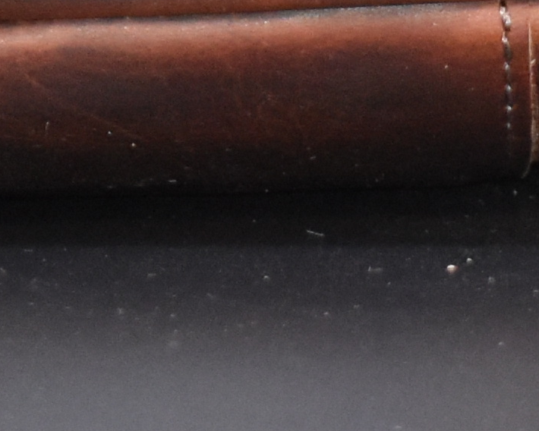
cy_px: -1021
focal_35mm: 571
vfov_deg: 2.7
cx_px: -76
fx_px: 9109
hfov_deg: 3.4
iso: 1800
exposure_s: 1/60
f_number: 5.3
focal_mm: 48
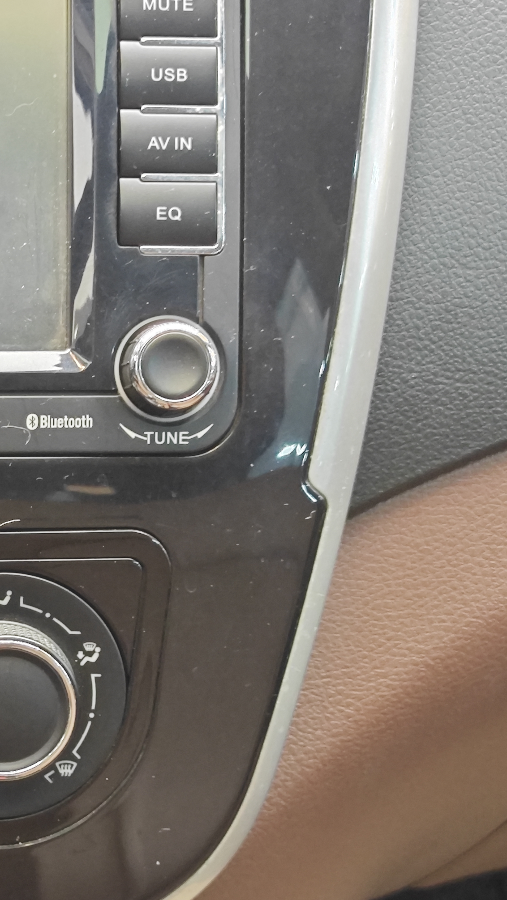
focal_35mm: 102
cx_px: -273
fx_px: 2437
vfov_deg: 20.8
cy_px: 667
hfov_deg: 11.4
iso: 640
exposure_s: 1/25
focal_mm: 8.7
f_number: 1.9
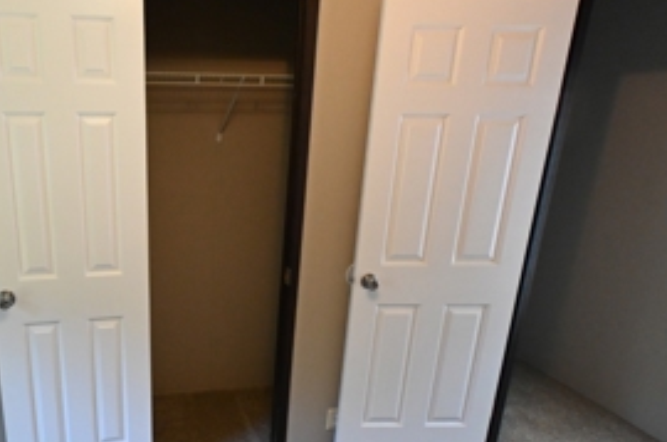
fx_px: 462
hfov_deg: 67.7
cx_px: 178
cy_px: 263
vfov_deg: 50.8
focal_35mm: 25
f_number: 4.5
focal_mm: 10
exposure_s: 1/125
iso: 2200
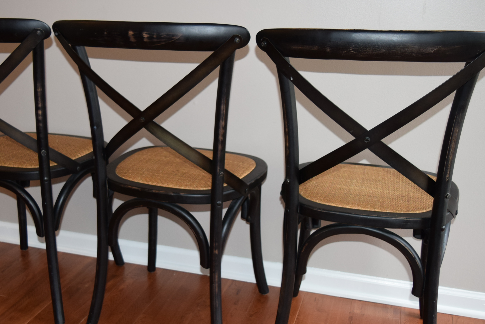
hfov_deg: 41.9
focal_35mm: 47
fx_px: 629
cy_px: 179
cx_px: 189
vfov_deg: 28.9
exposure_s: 1/80
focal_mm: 23
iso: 800
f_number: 4.5
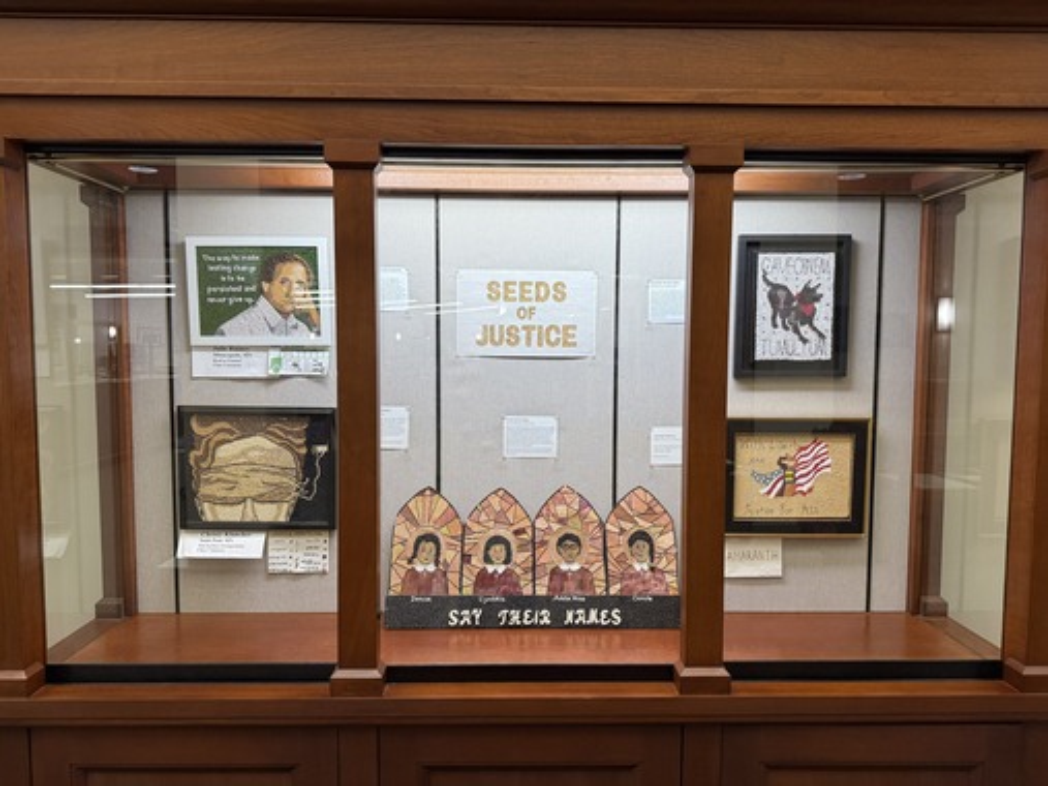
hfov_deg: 71.6
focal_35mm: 24
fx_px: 726
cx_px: 524
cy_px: 393
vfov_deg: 56.8
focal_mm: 6.76
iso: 200
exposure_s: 1/120
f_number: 1.78
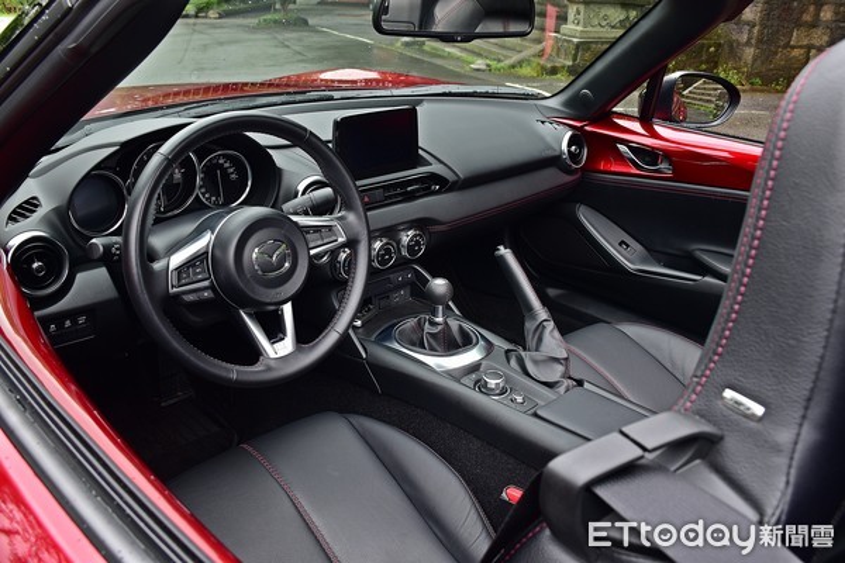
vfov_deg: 40.0
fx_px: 775
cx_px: 422
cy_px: 282
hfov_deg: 57.2
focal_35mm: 33
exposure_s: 1/60
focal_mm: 22
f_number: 8
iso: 125
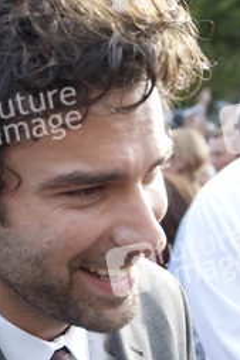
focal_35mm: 95
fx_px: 949
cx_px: 51
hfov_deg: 14.3
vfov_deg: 21.4
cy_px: 192
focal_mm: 40
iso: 400
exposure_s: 1/125
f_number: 6.7
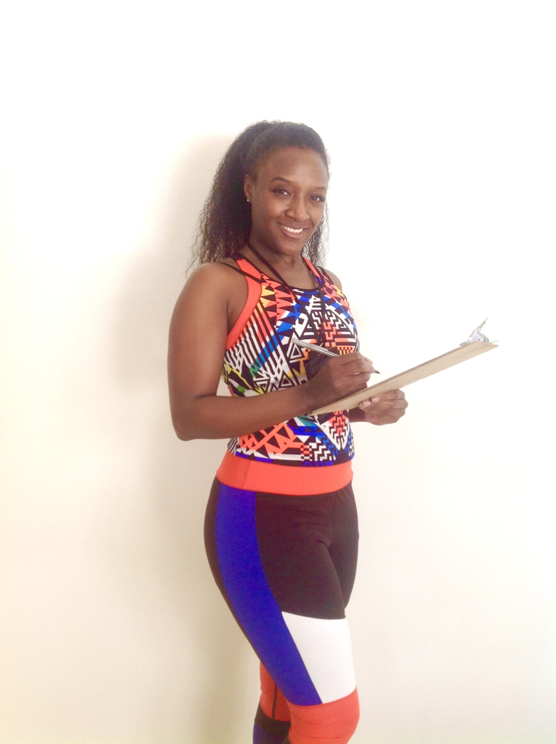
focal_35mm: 35
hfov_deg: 40.6
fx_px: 752
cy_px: 372
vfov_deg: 52.7
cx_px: 278
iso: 50
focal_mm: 4.28
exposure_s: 1/30
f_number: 2.4
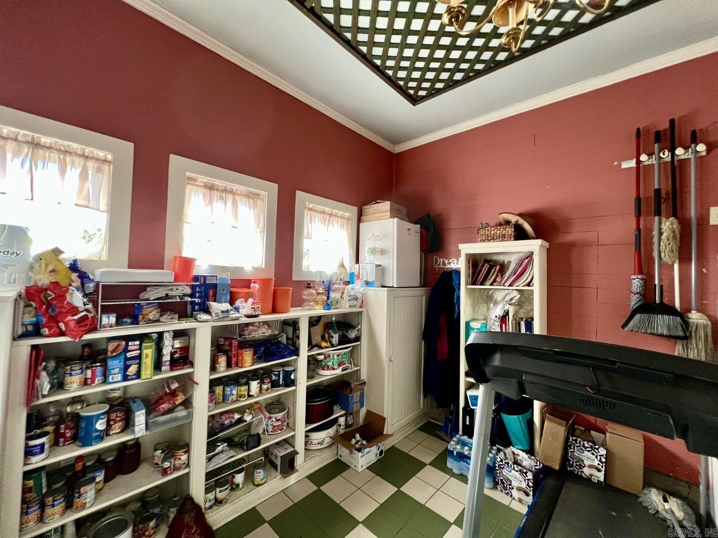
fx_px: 270
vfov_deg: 89.9
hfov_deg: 106.2
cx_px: 359
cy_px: 269
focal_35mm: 13
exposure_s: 1/120
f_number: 1.8
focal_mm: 1.57
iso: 160
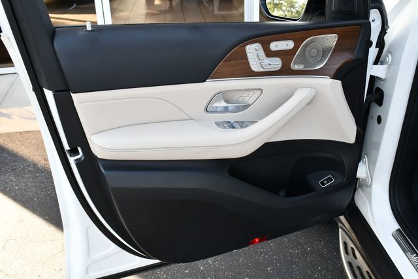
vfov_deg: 36.9
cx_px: 209
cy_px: 140
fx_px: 418
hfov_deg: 53.1
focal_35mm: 36
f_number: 5
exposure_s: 1/250
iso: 400
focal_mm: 18
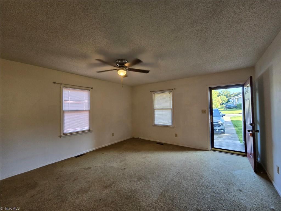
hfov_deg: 106.2
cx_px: 140
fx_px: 106
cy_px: 106
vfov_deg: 89.9
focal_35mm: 13
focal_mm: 2.2
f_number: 2.2
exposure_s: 1/60
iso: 200
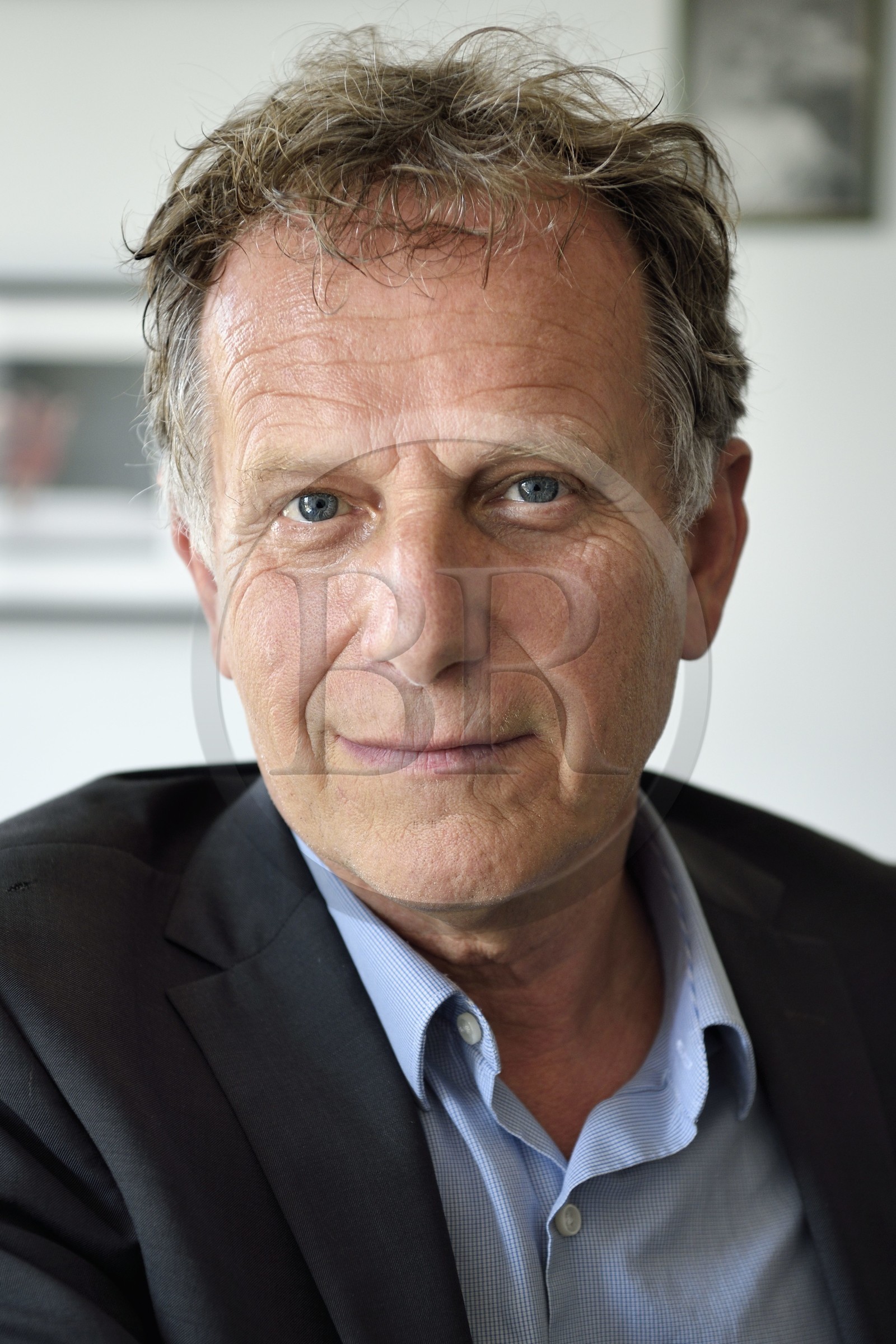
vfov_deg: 28.8
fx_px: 2613
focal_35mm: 70
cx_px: 448
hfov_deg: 19.5
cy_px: 672
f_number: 4.5
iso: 800
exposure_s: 1/160
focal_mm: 70
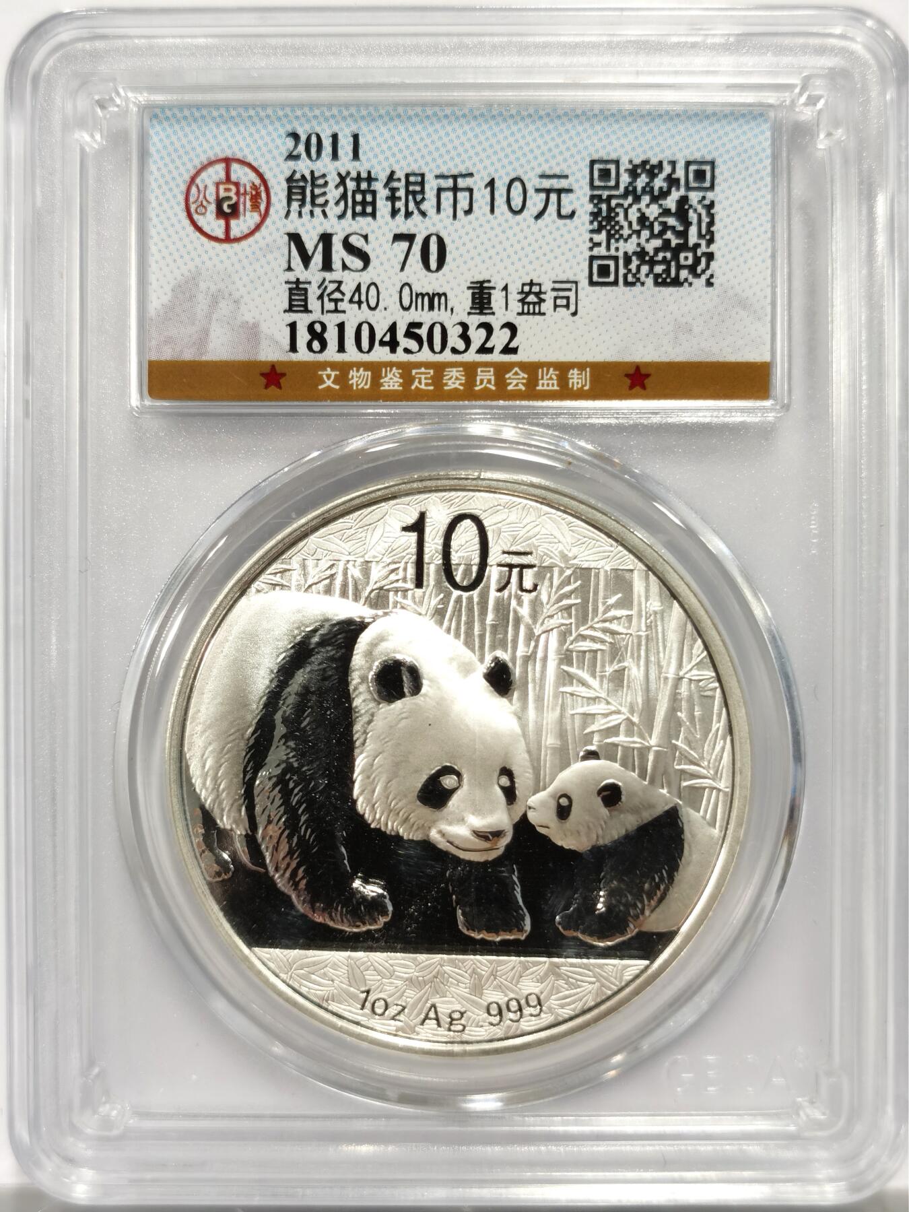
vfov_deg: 35.5
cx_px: 454
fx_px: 1891
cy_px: 606
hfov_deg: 27.0
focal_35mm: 54
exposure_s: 1/100
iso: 100
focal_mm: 5.56
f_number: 16
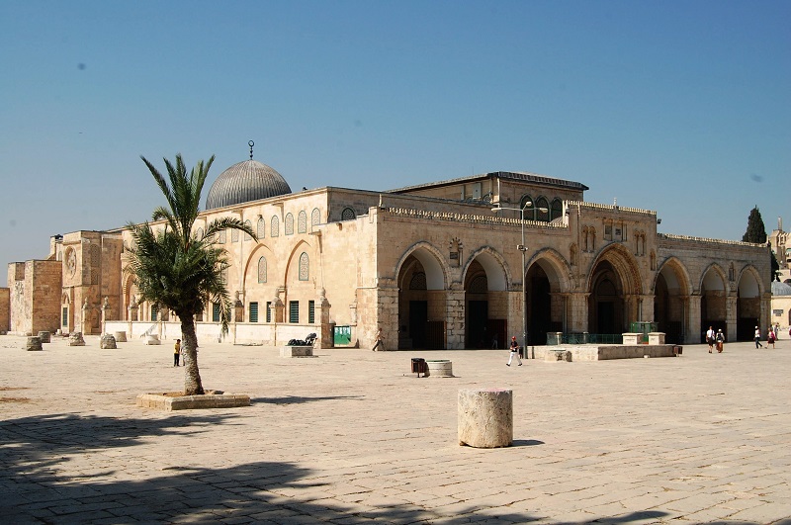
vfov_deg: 31.8
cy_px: 262
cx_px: 396
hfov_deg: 46.5
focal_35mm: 42
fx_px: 922
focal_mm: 28
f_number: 10
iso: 200
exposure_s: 1/400
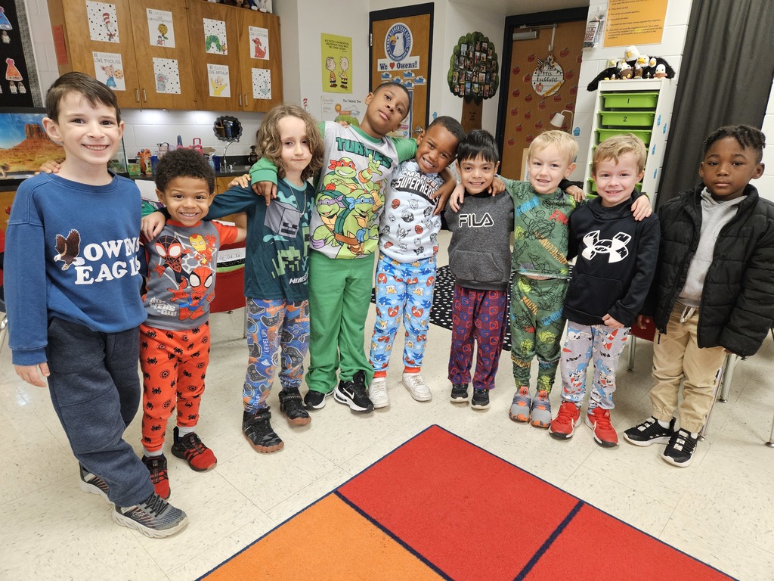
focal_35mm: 23
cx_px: 387
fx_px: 514
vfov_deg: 58.9
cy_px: 290
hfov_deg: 73.9
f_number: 1.8
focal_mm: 5.4
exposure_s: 1/120
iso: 640
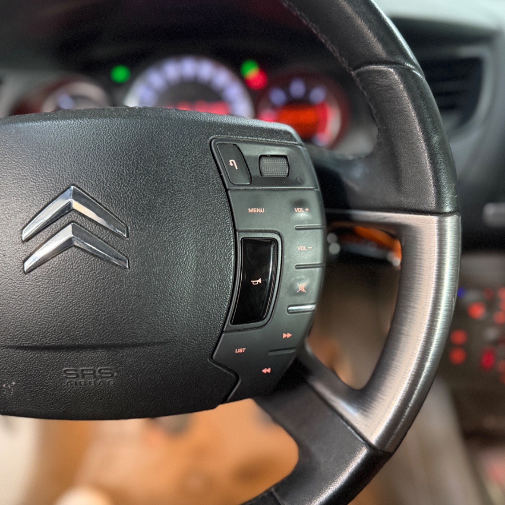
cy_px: 249
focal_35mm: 29
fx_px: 479
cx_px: 285
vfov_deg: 55.6
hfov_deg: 55.5
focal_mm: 6.76
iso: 800
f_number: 1.78
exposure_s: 1/33
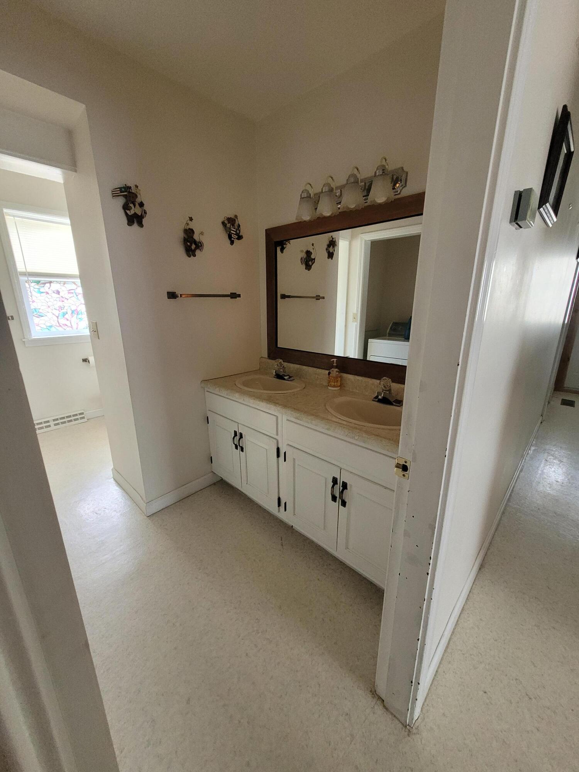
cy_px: 386
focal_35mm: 13
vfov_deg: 106.2
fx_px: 290
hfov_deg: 89.9
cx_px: 290
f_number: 2.2
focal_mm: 1.74
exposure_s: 1/60
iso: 400
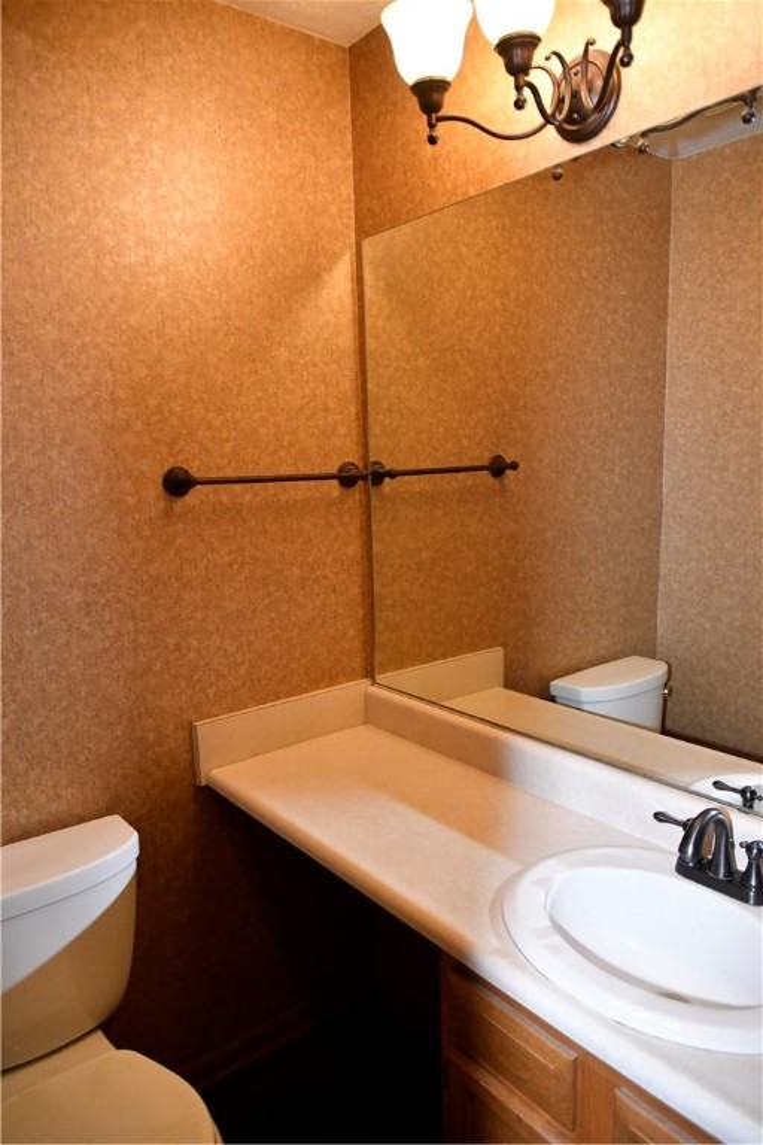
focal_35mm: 24
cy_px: 572
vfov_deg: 73.7
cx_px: 382
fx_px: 763
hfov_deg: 53.1
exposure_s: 1/800
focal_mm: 16
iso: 2000
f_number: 2.8
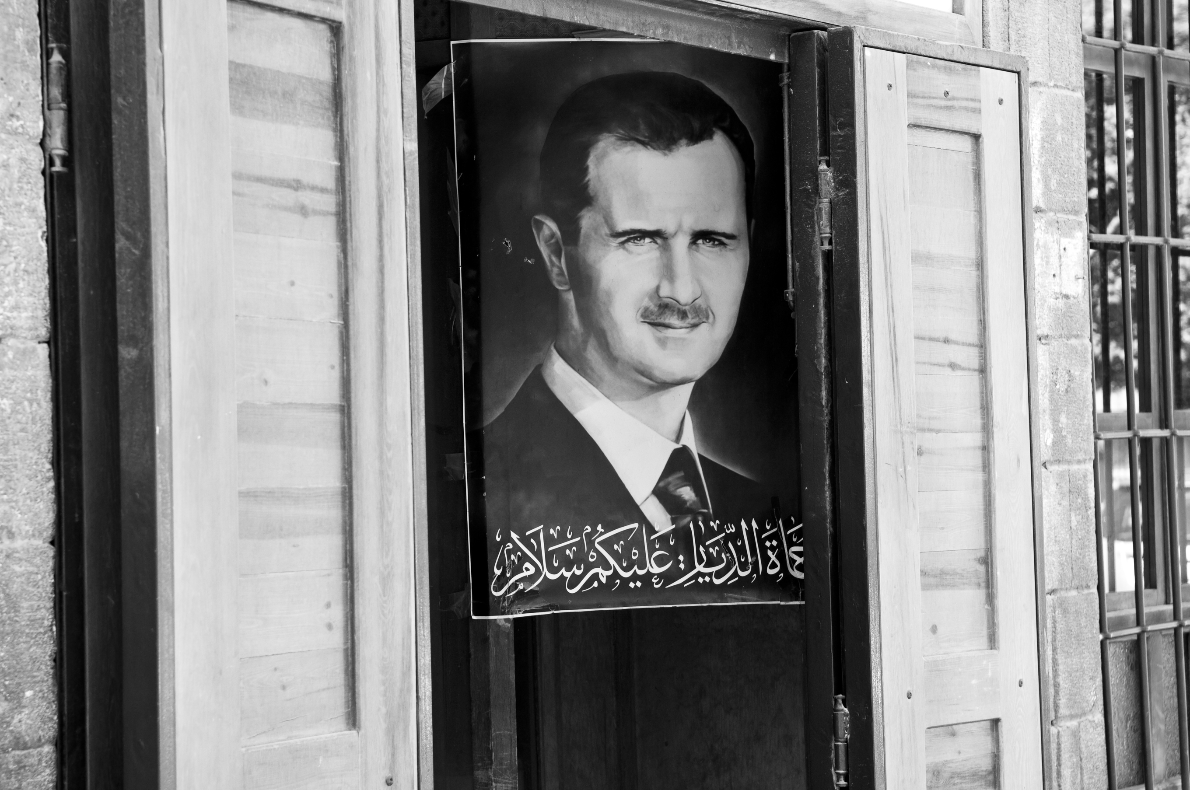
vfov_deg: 16.5
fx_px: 2723
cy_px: 395
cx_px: 595
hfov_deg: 24.6
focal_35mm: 82
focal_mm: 55
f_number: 5
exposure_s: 1/100
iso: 250
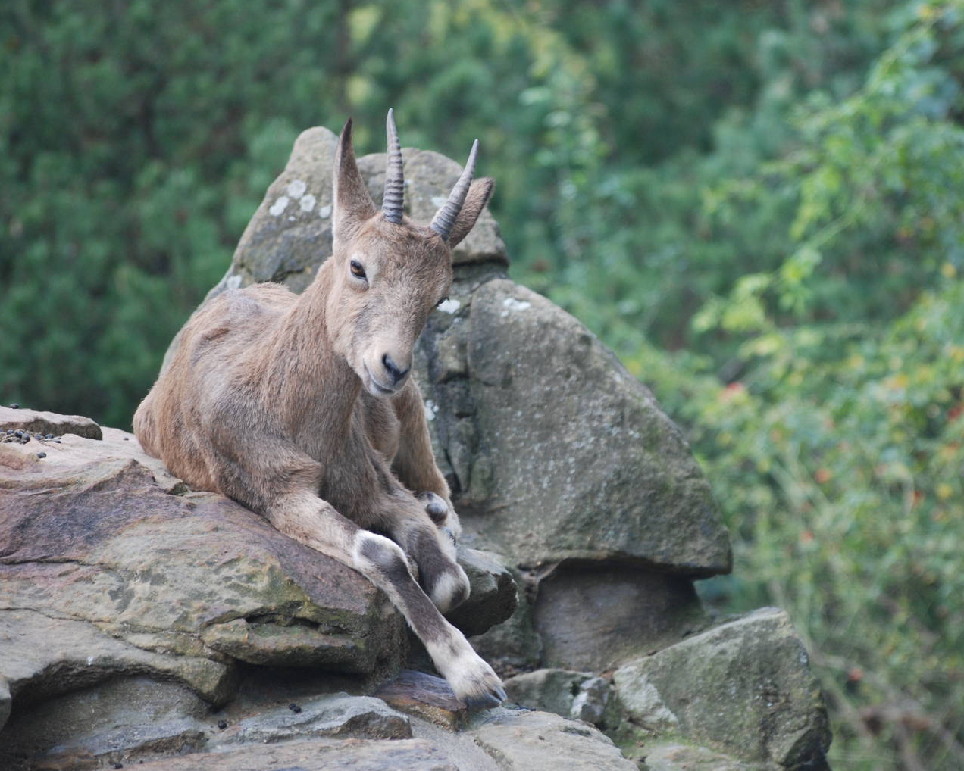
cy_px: 384
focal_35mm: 346
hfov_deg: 5.6
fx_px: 9861
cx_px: 581
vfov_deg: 4.5
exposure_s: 1/250
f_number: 5
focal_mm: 195
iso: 400
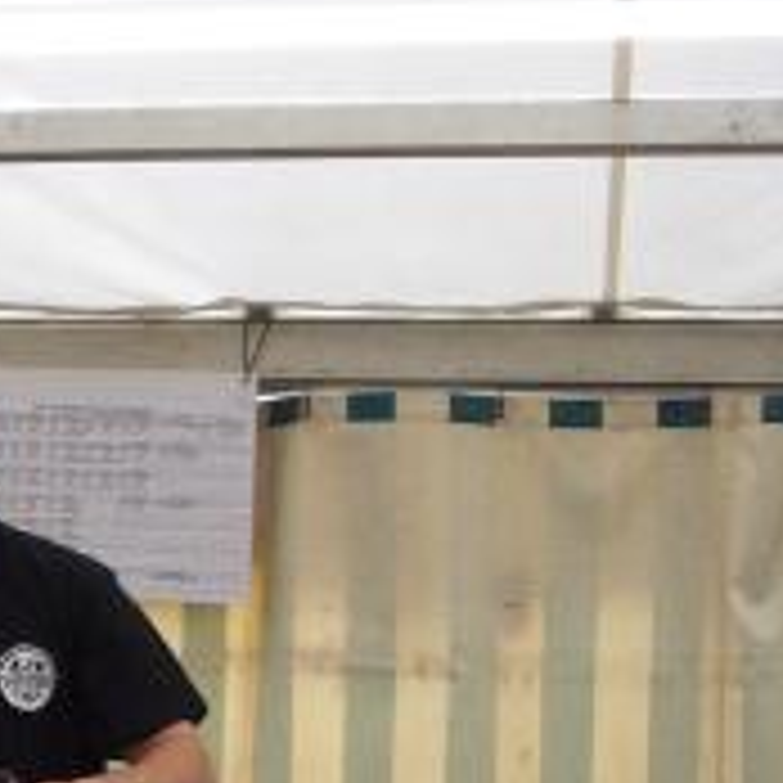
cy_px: 720
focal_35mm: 114
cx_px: -396
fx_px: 2917
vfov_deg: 15.1
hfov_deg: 14.3
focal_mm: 5.8
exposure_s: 1/125
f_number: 2.6
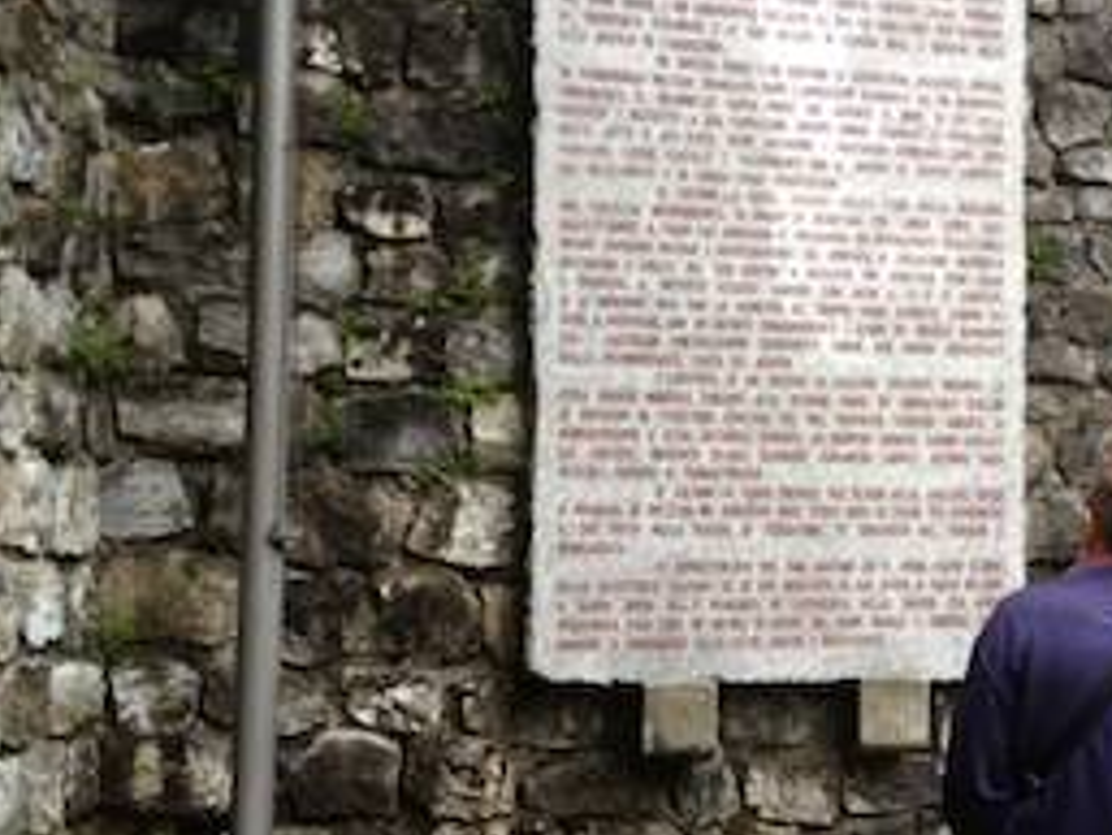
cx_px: 800
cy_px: 409
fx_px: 2185
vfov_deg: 21.6
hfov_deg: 28.2
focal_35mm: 68
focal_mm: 4.28
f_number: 2.4
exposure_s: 1/120
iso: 80
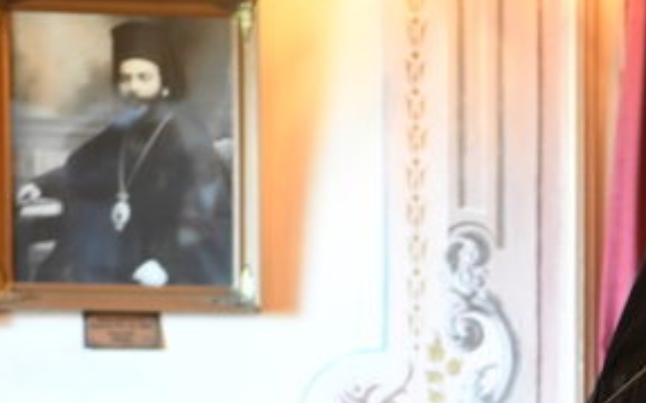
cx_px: 709
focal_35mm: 255
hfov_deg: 8.2
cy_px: 654
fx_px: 4487
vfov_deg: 5.1
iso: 5000
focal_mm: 70
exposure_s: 1/60
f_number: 3.5
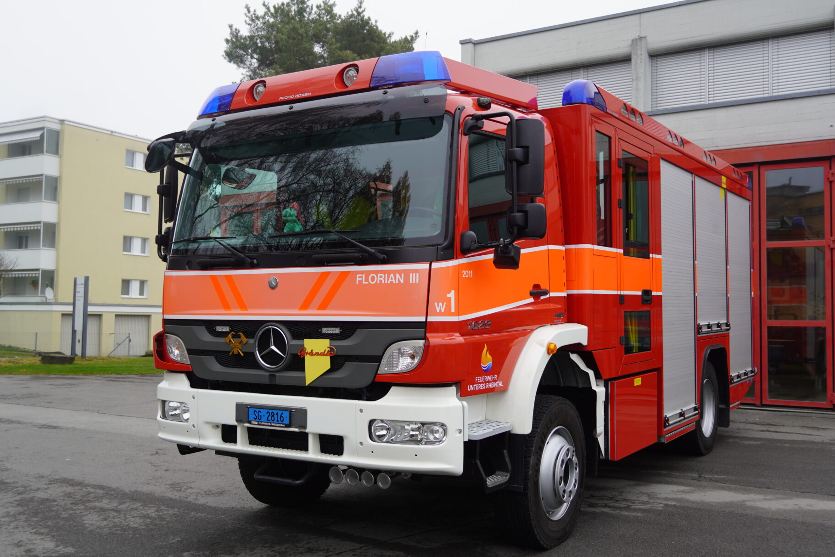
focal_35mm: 38
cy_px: 272
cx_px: 418
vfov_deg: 35.1
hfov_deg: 50.7
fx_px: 881
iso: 100
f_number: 4
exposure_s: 1/60
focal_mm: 24
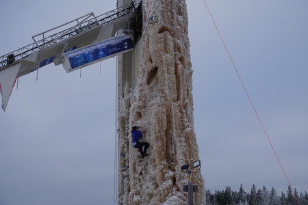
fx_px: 368
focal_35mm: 43
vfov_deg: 31.2
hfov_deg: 45.4
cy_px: 102
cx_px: 154
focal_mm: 15.73
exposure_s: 1/800
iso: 100
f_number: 3.2
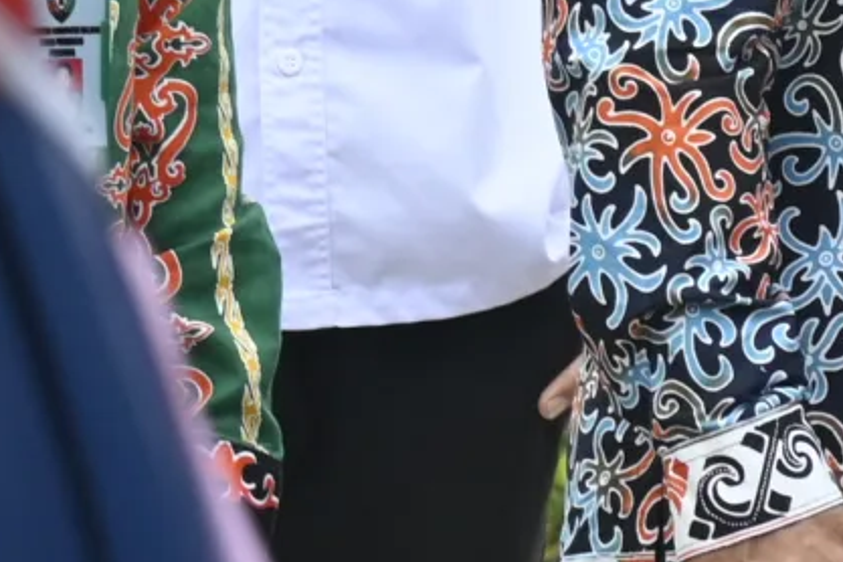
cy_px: -508
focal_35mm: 866
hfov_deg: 2.4
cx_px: 2545
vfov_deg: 1.6
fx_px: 20277
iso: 360
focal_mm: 94
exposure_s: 1/250
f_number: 5
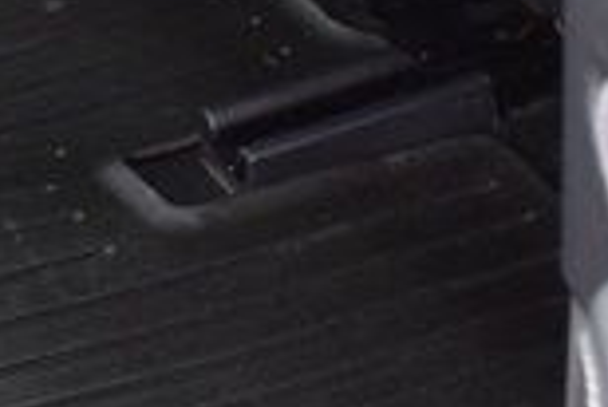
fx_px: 4215
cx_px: -679
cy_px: -320
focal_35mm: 249
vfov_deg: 5.4
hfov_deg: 7.8
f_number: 6.3
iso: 400
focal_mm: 25
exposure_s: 1/20
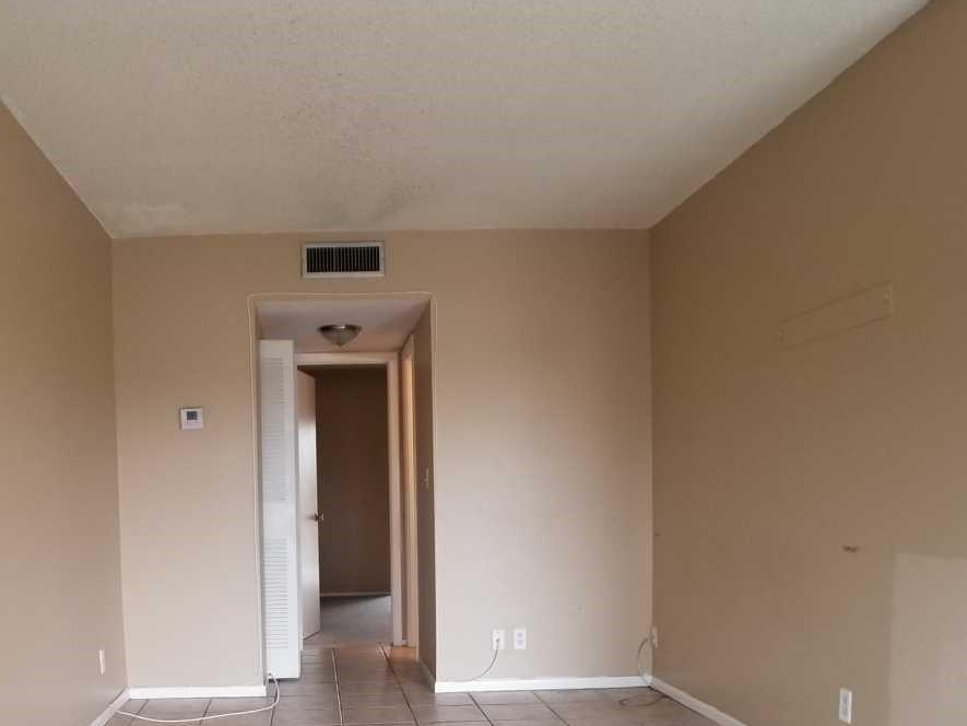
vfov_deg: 30.0
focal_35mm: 47
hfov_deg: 40.2
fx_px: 1313
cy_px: 606
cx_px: 376
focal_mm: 4.25
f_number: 1.7
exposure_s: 1/50
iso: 80
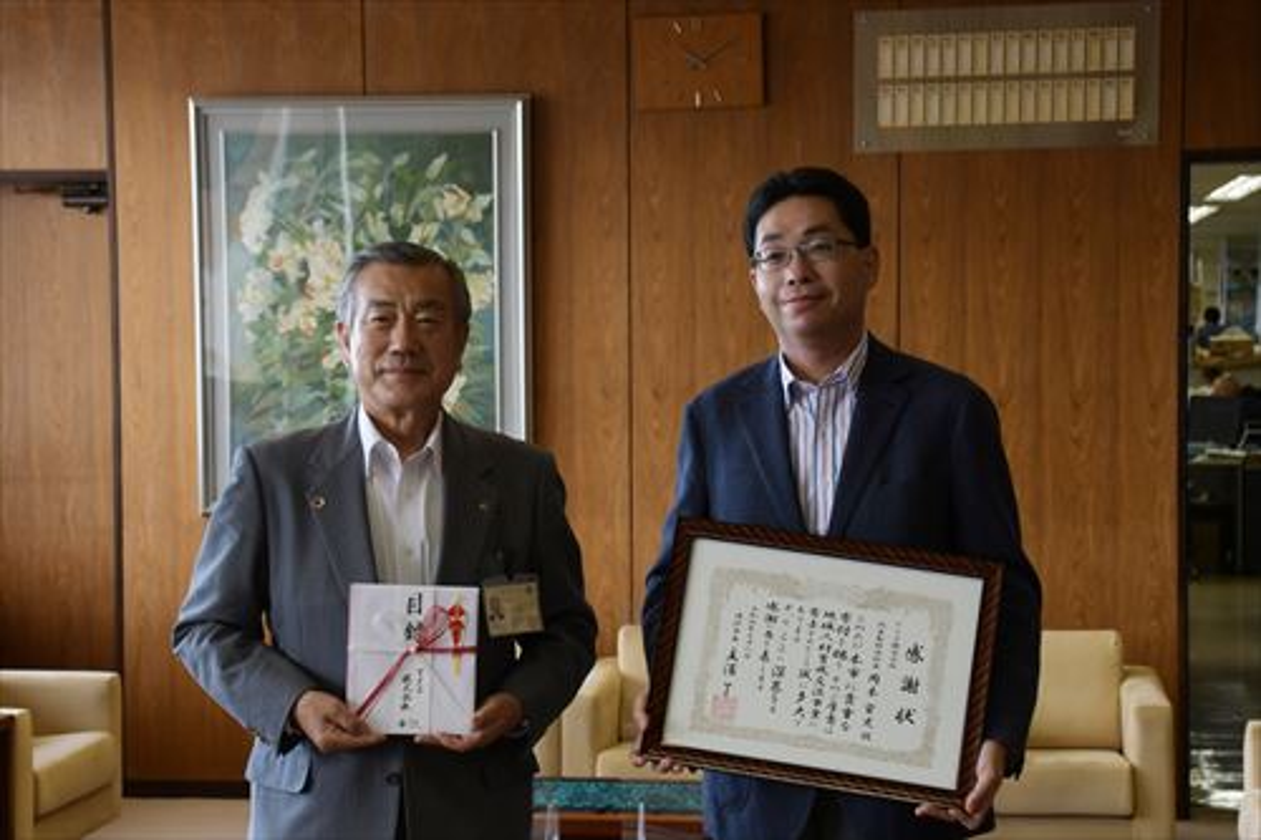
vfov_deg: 17.9
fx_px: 2661
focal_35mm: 76
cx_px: 630
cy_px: 420
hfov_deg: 26.7
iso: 500
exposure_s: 1/400
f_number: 4.2
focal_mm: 38
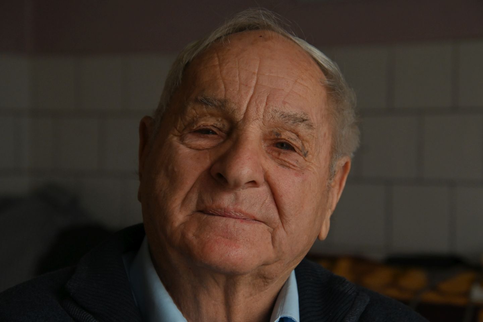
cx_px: 242
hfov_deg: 18.2
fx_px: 1509
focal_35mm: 112
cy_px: 161
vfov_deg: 12.2
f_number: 5
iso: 1000
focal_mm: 75
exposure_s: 1/60
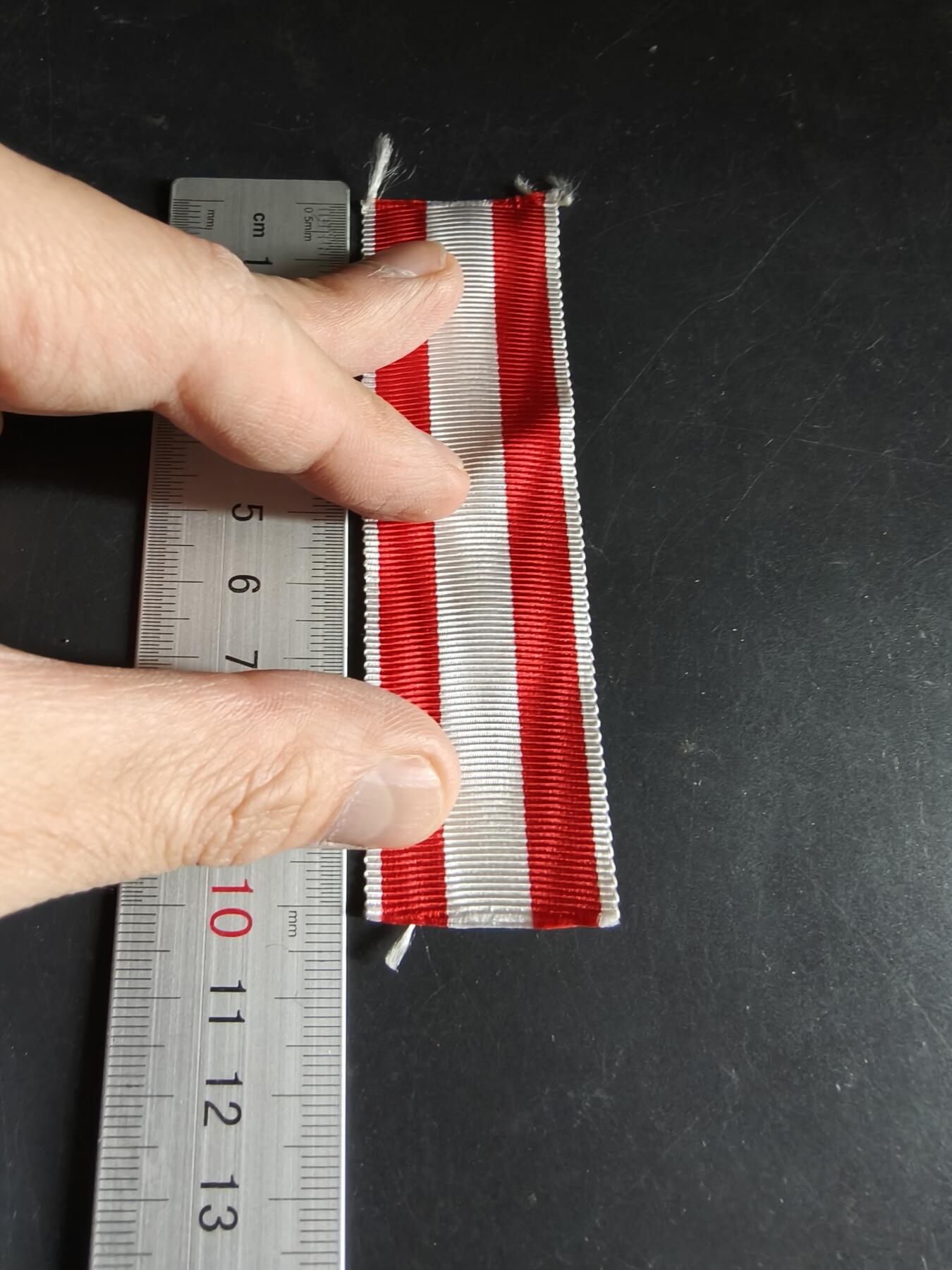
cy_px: 635
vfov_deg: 73.9
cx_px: 476
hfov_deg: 58.9
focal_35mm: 23
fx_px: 843
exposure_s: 1/50
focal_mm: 2.32
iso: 500
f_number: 2
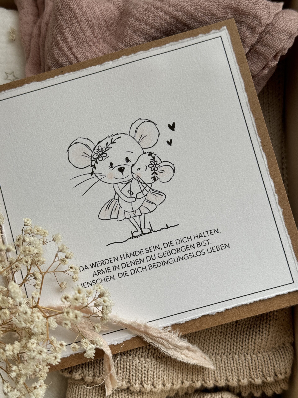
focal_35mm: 48
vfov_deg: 39.7
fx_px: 551
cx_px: 149
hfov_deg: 30.3
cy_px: 199
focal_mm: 6.76
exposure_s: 1/178
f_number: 1.78
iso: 50
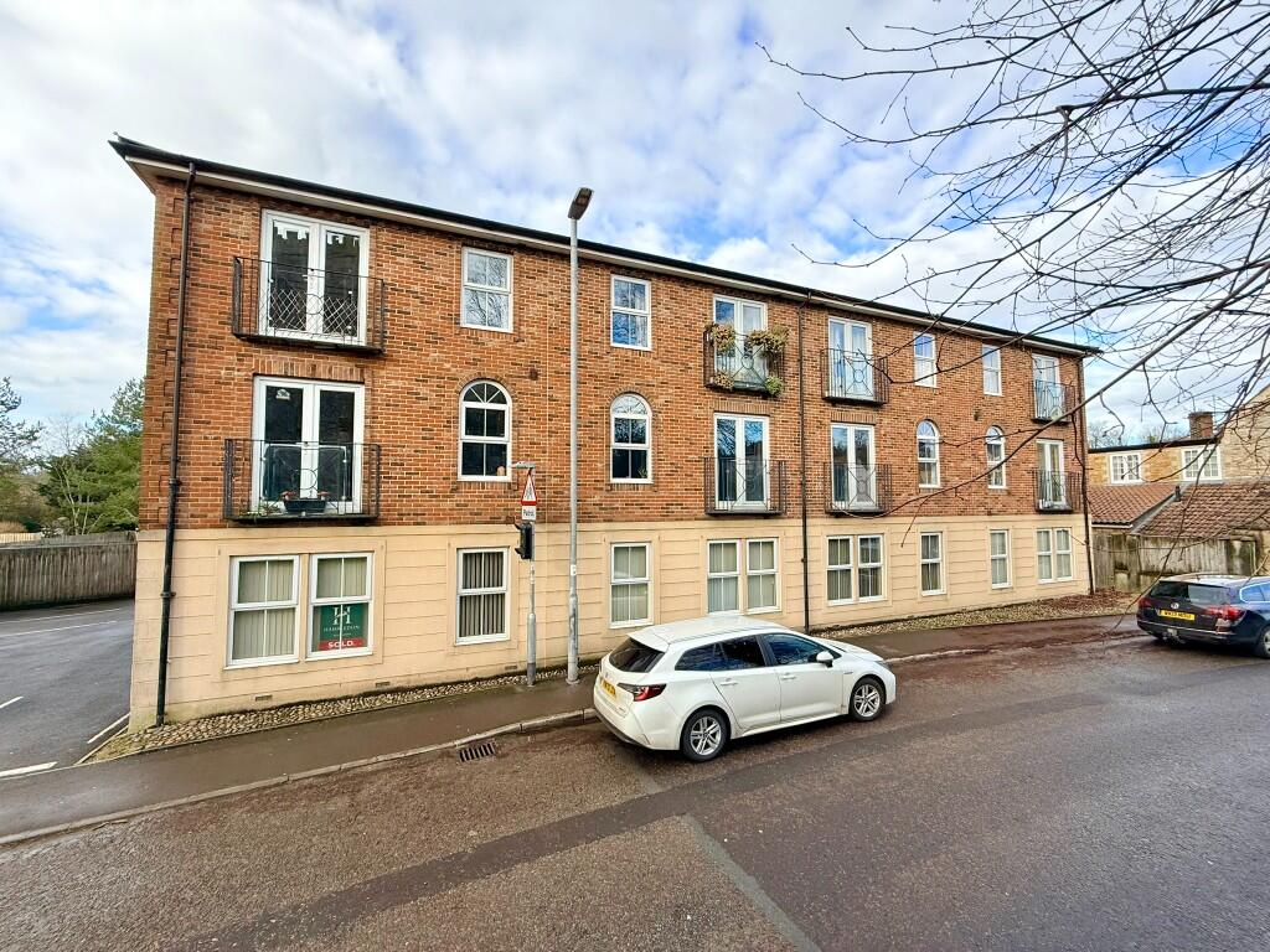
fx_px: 514
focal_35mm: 14
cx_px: 635
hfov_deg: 102.1
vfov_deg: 85.7
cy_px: 476
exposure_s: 1/540
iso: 64
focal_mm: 2.22
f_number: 2.2
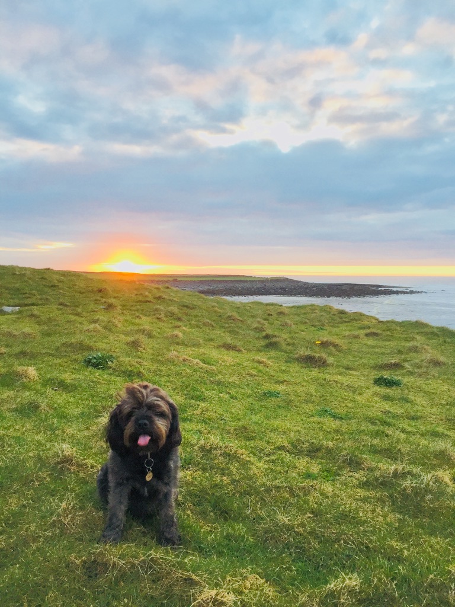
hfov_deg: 48.2
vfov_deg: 61.7
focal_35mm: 29
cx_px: 228
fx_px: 508
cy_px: 304
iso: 50
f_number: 2.2
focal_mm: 4.15
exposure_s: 1/100
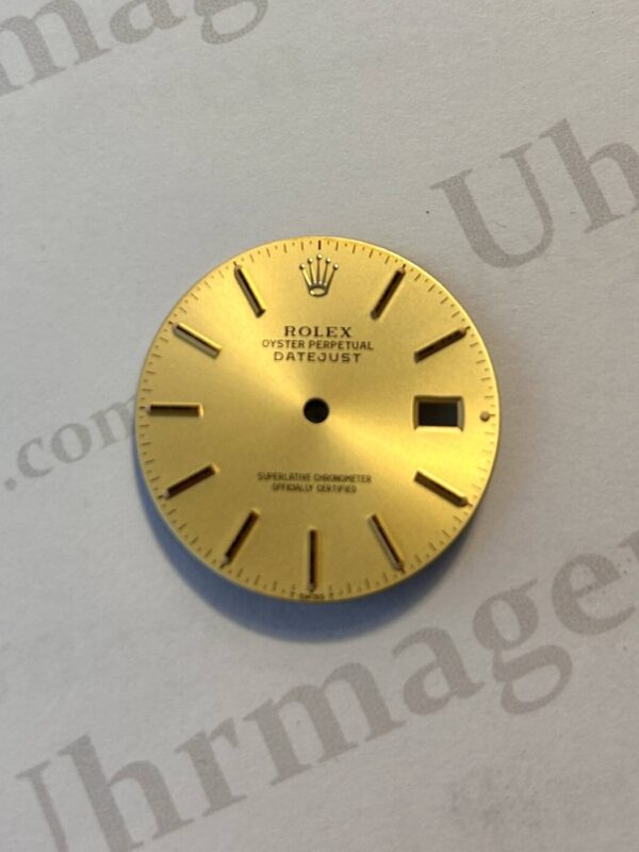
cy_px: 426
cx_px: 320
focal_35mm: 26
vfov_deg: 67.3
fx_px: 640
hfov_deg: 53.1
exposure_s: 1/100
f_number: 1.5
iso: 50
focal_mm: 5.7
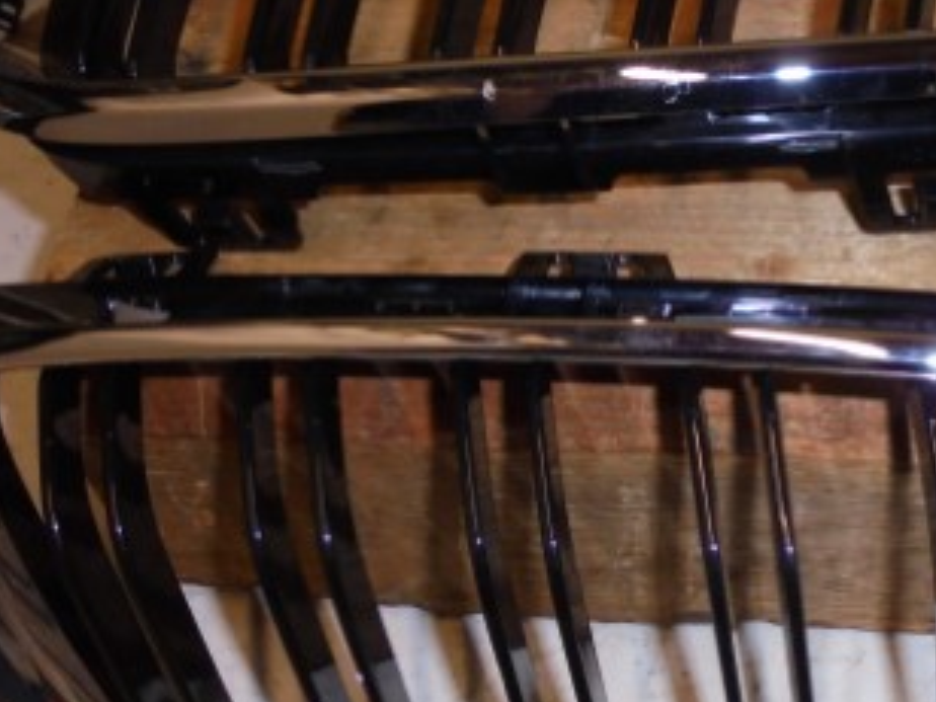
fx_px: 1460
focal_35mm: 54
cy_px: 380
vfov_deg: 27.0
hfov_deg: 35.0
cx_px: 672
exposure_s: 1/30
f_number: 3.5
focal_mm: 4.6
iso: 200
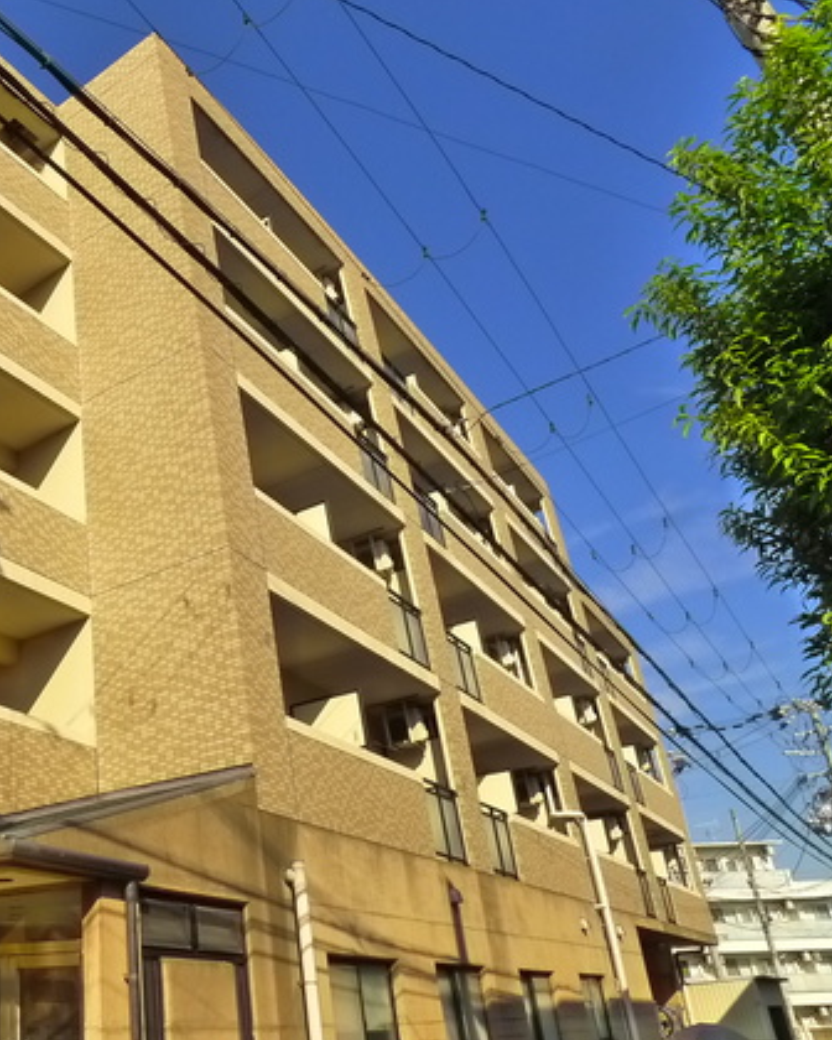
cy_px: 556
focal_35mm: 39
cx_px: -30
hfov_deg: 34.3
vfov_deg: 46.8
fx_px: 1200
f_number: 4
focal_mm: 5.1
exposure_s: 1/800
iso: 400
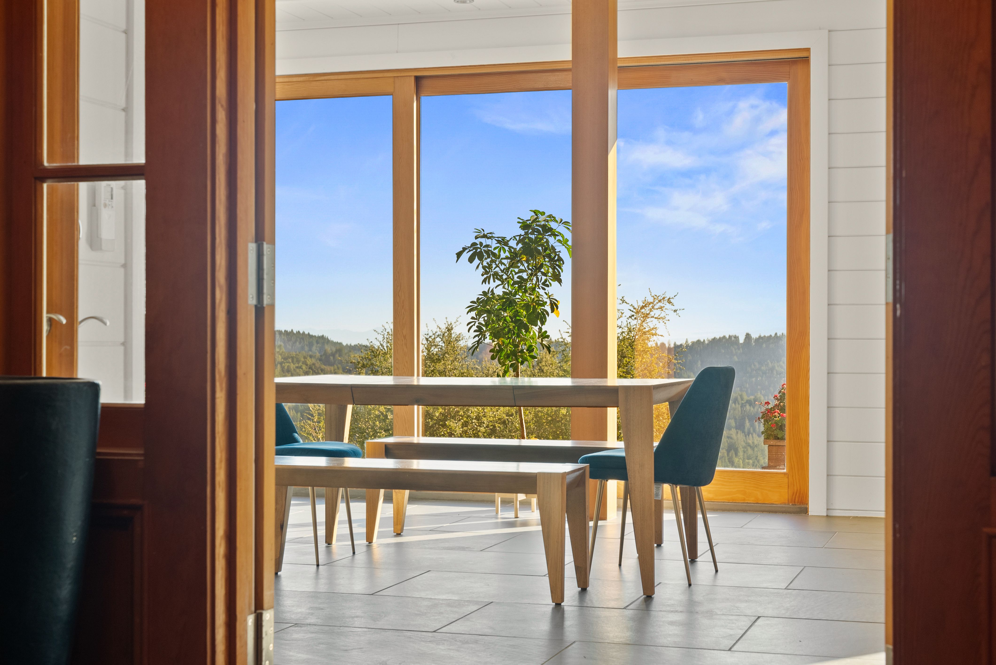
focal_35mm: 57
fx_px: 1578
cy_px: 332
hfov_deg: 35.0
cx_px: 498
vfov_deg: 23.8
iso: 640
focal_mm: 57
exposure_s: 1/8
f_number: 8
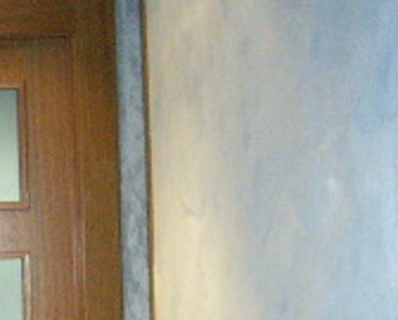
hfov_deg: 13.2
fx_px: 1664
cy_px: 431
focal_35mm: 141
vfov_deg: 10.7
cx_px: -111
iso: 200
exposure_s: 1/40
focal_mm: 6.2
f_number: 2.7
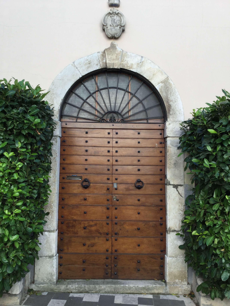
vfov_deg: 58.4
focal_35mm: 31
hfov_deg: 45.4
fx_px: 275
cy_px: 153
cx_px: 115
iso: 25
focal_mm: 3.3
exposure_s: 1/286
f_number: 2.4
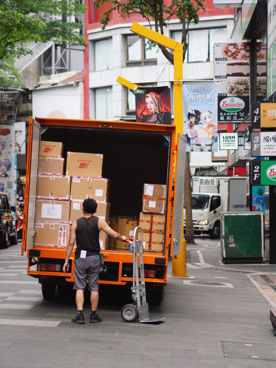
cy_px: 184
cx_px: 138
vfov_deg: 21.8
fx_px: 956
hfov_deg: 16.4
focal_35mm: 90
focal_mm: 45
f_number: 1.8
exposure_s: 1/2500
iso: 200
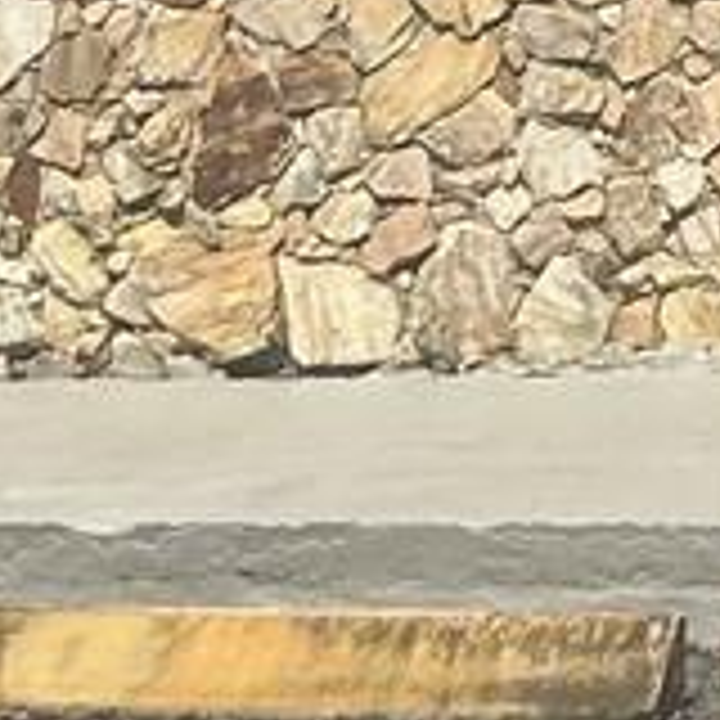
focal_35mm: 230
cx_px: 1791
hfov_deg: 7.1
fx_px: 5412
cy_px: -896
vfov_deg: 7.2
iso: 50
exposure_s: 1/9434
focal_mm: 5.7
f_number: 1.5
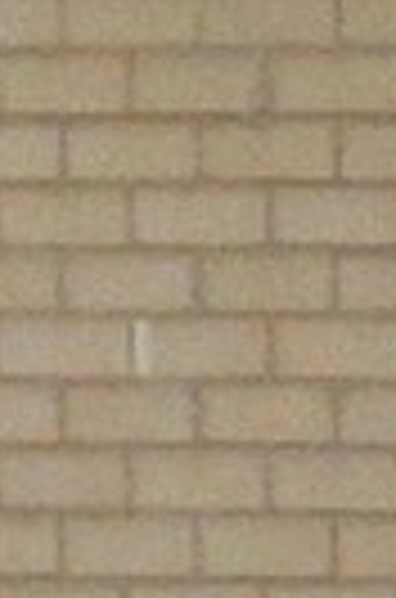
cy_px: 2145
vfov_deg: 3.4
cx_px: 1305
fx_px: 9586
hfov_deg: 2.3
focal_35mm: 578
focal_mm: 50
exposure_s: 1/250
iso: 1000
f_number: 2.8
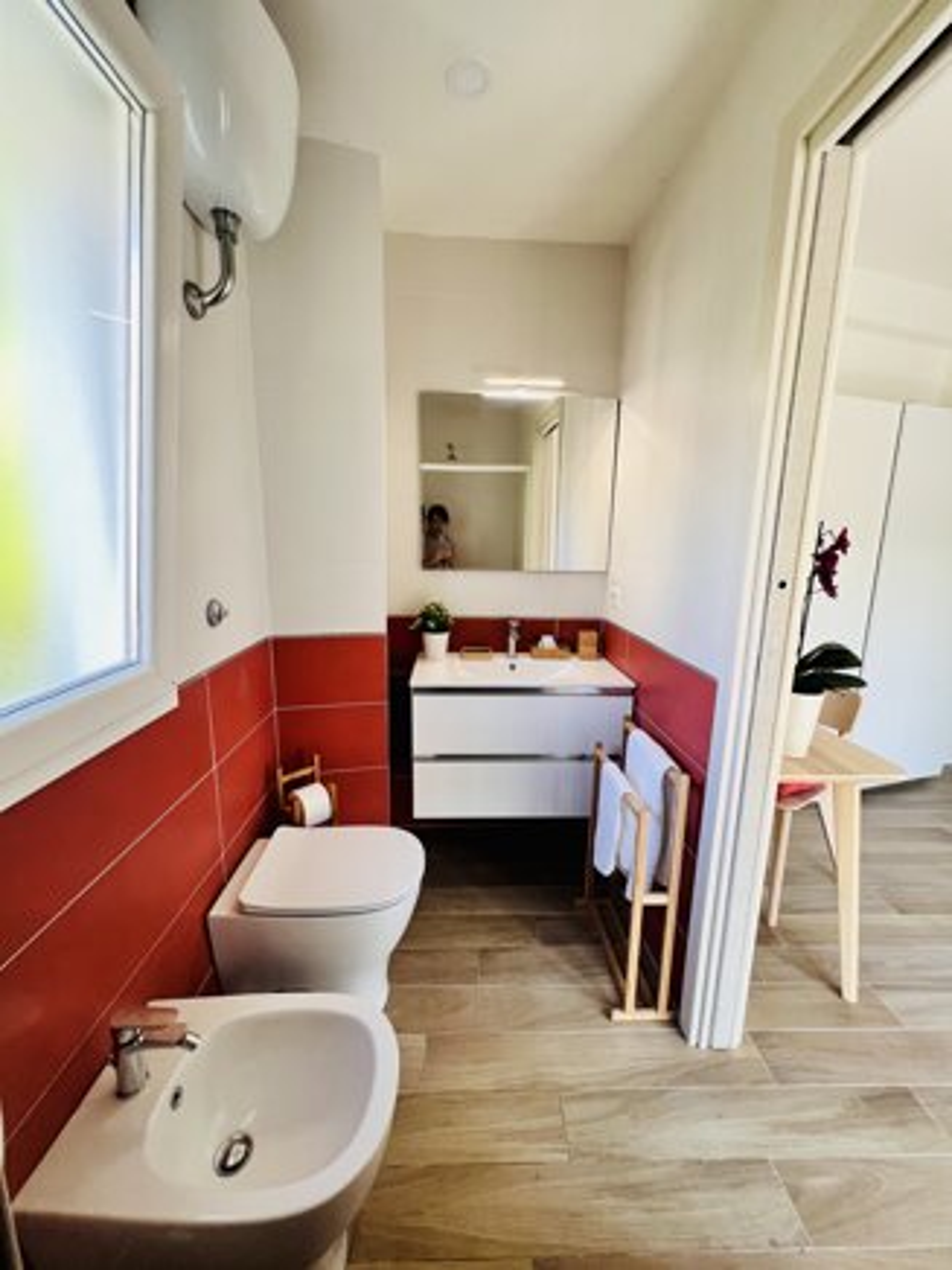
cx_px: 476
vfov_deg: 106.2
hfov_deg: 89.9
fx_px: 477
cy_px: 635
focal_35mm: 13
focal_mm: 1.57
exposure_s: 1/99
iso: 125
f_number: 1.8
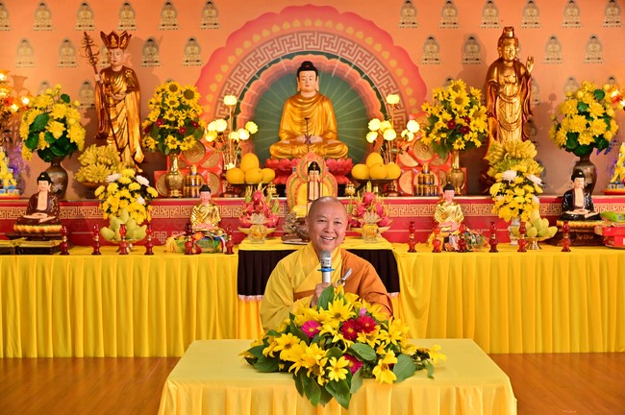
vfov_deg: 26.9
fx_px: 867
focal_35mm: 50
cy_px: 208
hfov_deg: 39.6
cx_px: 312
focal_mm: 50
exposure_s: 1/125
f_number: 5
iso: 1000
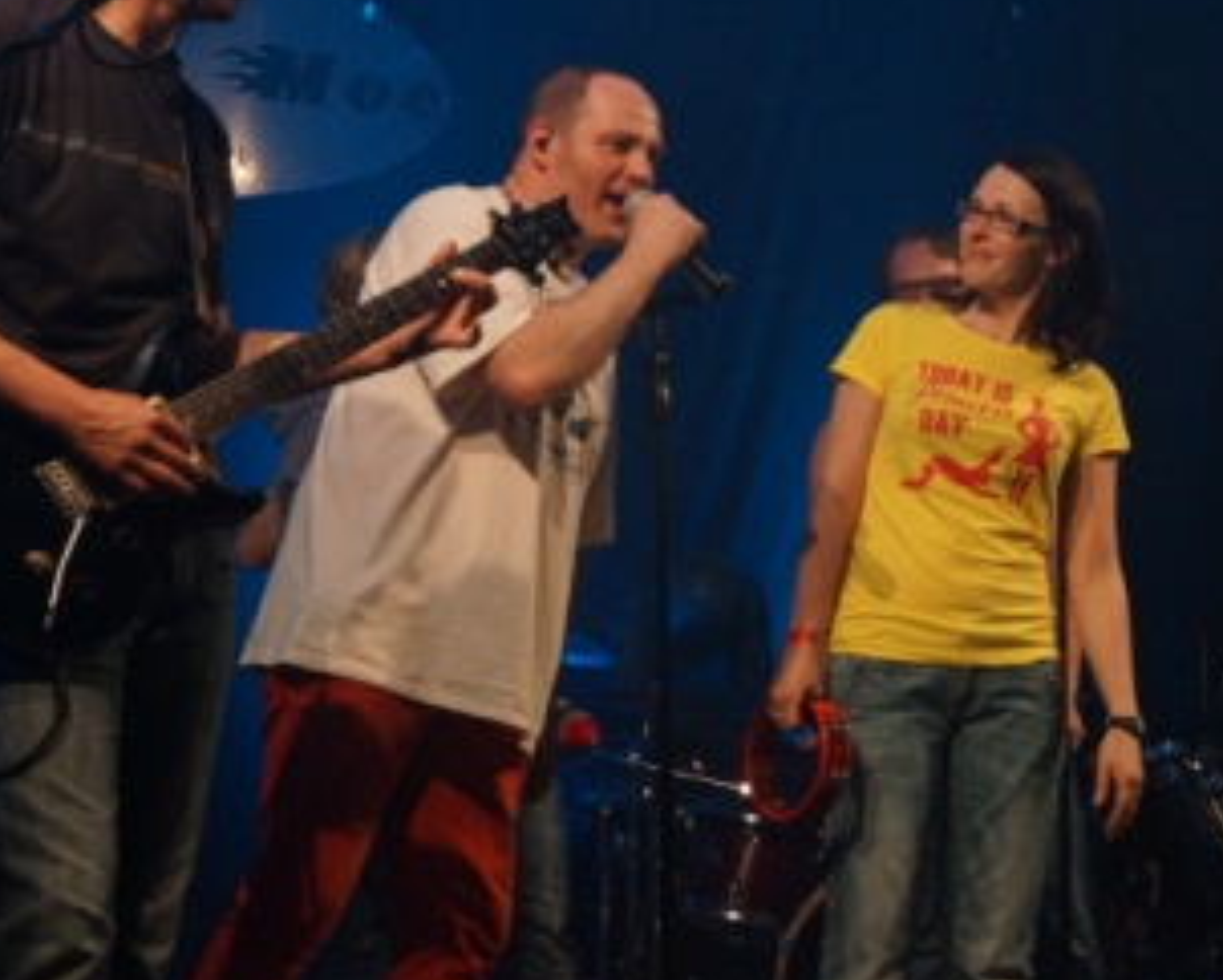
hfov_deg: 16.7
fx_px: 4154
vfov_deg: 13.5
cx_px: 753
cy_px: 474
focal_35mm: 115
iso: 3200
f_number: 5.6
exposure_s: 1/125
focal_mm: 55
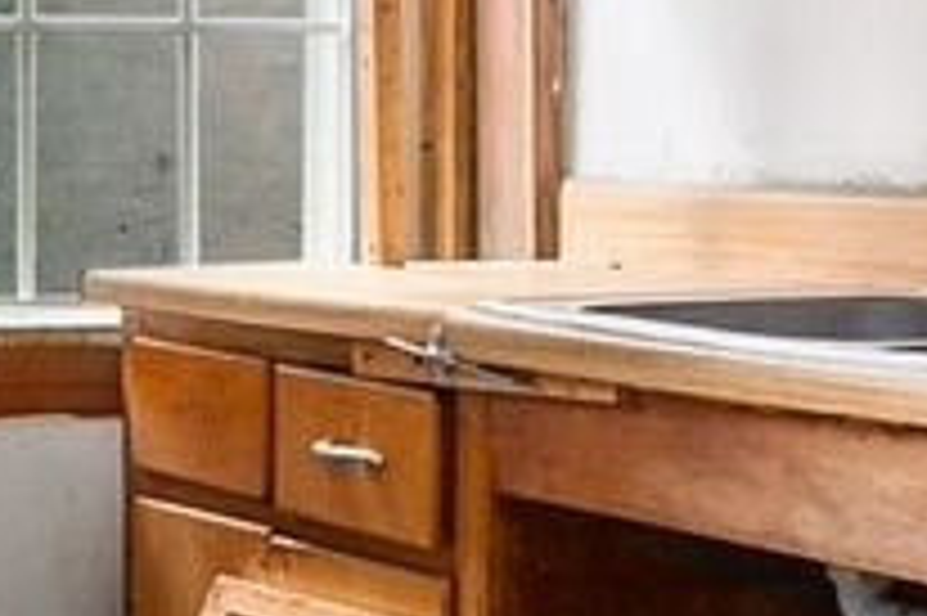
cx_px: -774
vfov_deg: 11.6
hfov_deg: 15.0
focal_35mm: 118
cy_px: 216
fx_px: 3036
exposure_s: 10
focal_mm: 10
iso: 250
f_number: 7.1
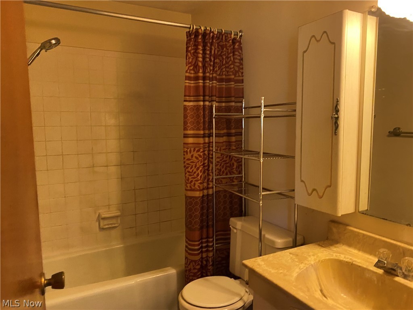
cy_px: 155
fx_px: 310
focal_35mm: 26
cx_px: 206
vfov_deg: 53.1
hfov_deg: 67.3
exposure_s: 1/40
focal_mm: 4.25
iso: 500
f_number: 1.8
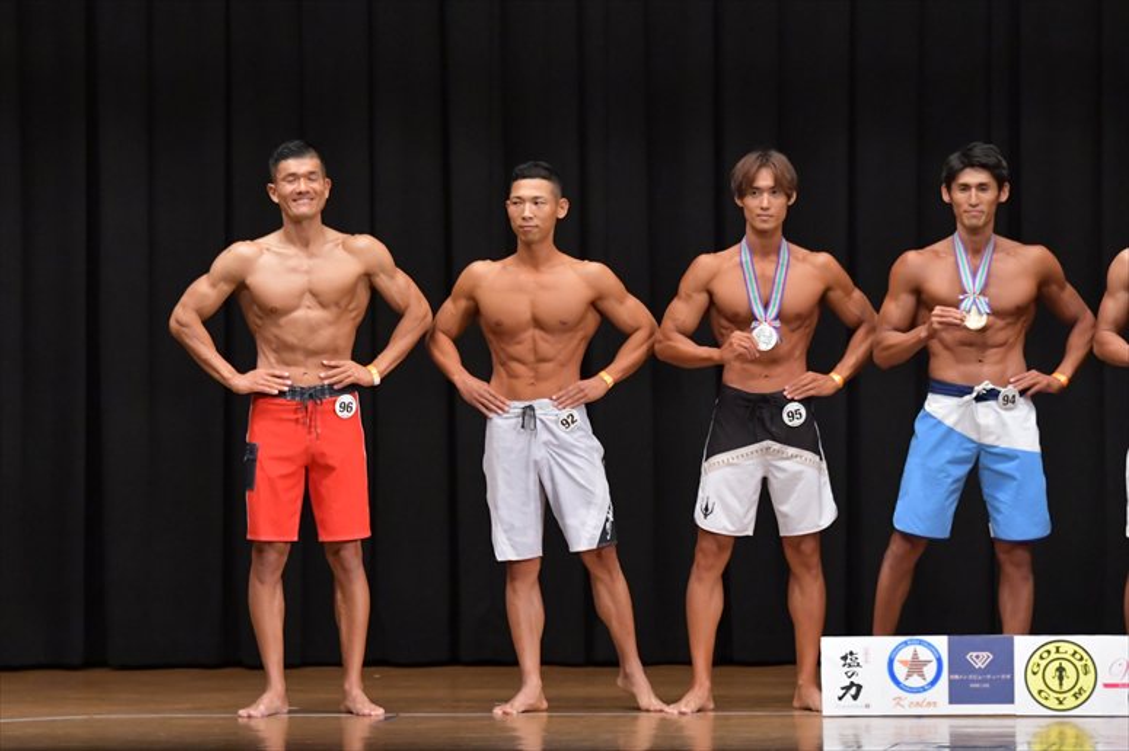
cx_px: 564
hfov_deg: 10.2
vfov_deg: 6.8
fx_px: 6332
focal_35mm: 202
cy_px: 376
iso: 6400
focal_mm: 135
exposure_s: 1/400
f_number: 5.6
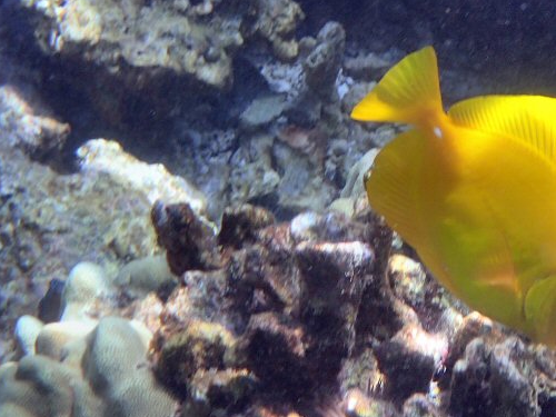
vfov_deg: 8.2
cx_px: 509
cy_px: 128
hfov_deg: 10.8
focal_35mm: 182
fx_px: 2923
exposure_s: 1/250
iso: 100
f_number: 4.7
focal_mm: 16.48
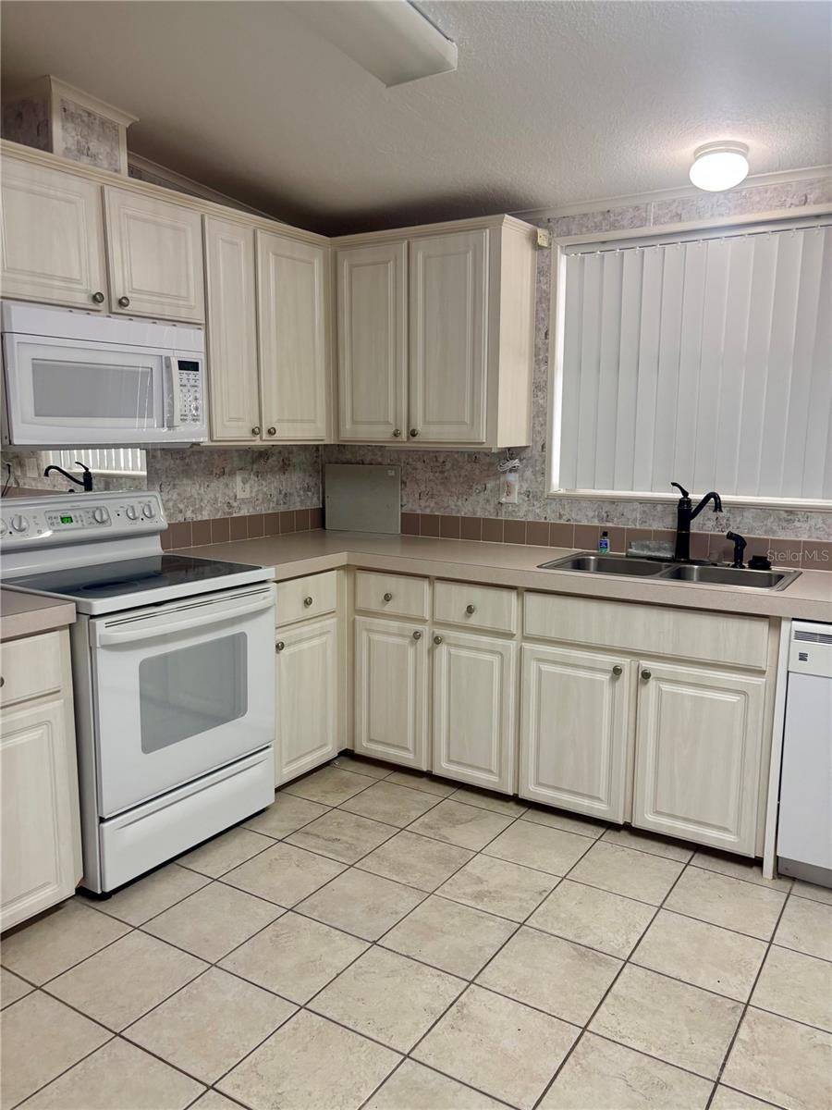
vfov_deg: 67.3
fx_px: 833
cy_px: 555
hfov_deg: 53.1
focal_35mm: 26
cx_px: 416
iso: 100
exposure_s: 1/60
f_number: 1.6
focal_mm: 5.96
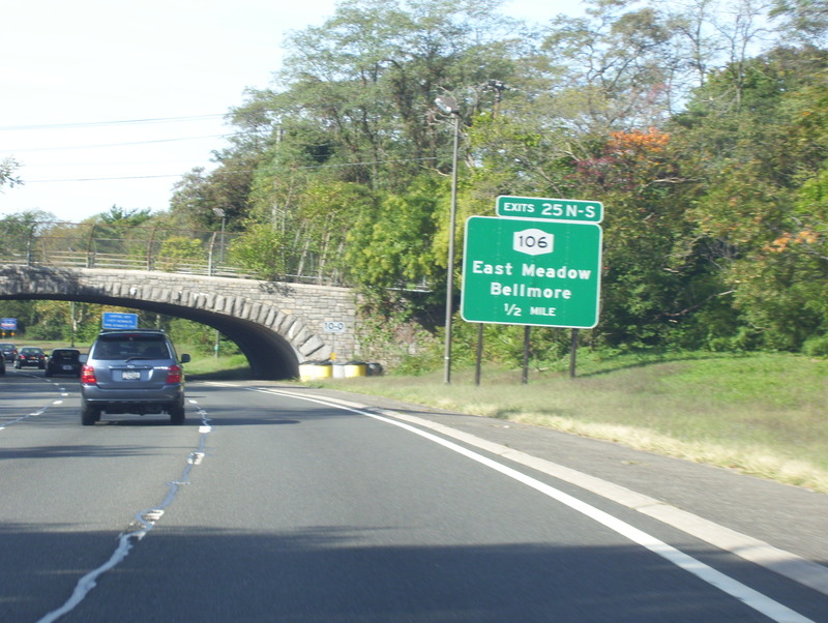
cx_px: 414
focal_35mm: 108
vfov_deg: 13.7
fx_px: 2586
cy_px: 312
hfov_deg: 18.2
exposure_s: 1/250
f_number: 4.6
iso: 100
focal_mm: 18
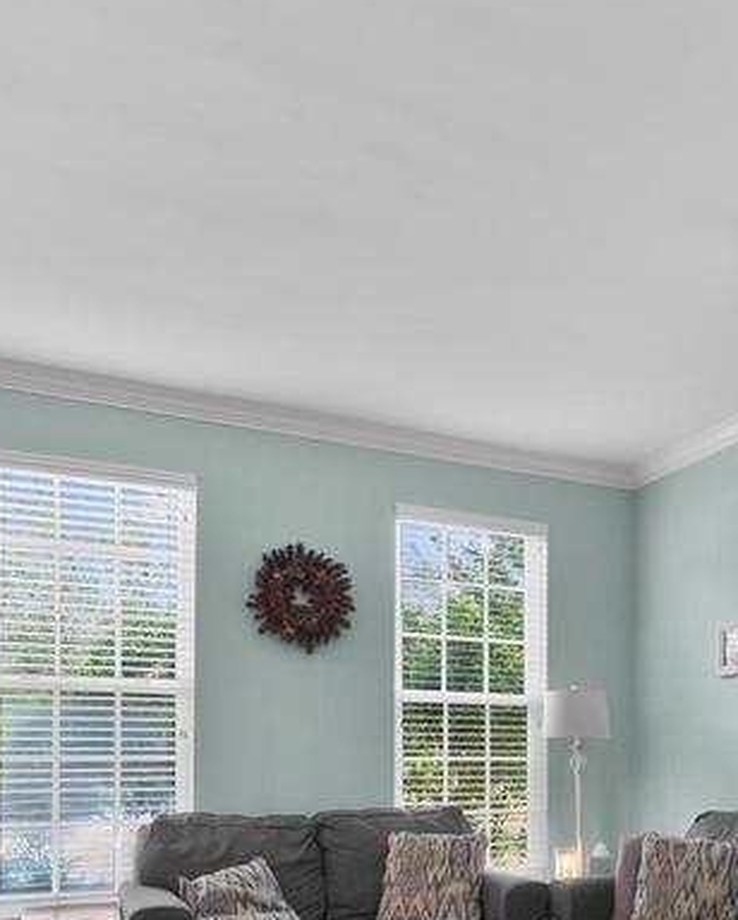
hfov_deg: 40.0
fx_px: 954
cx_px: 625
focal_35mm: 35
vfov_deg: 48.3
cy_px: 749
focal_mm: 14
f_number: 9
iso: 250
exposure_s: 1.6
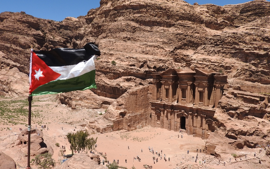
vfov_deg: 39.2
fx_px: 236
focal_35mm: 32
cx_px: 133
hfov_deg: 59.6
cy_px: 103
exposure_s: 1/2000
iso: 100
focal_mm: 5
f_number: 3.5
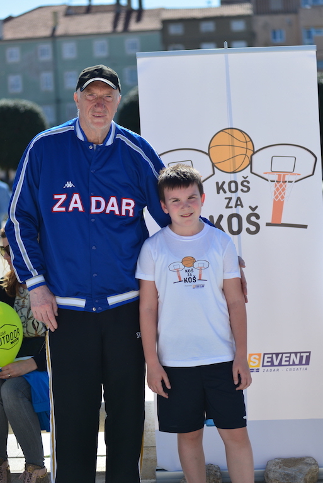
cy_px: 242
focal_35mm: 80
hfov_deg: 17.1
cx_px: 162
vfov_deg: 25.3
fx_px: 1075
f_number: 3.5
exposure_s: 1/4000
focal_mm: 80
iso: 320
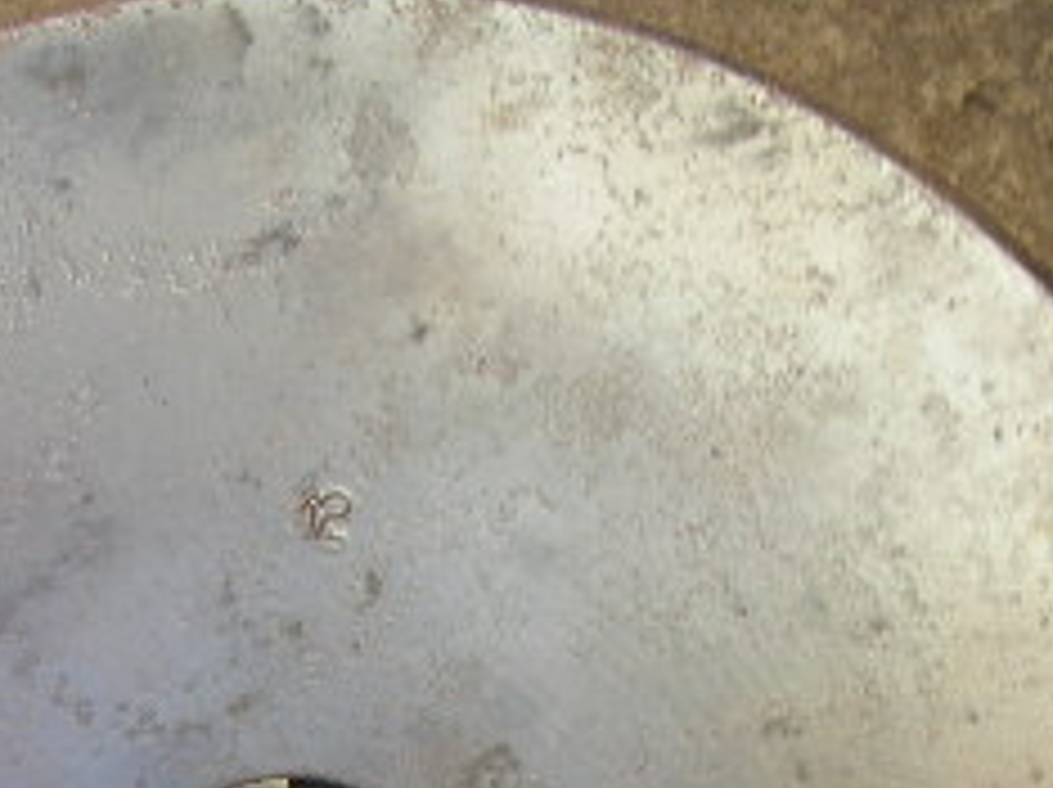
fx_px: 3160
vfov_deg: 13.7
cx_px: 243
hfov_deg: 18.8
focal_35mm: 104
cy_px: 1018
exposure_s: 1/60
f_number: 3.3
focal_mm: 6.3
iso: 64
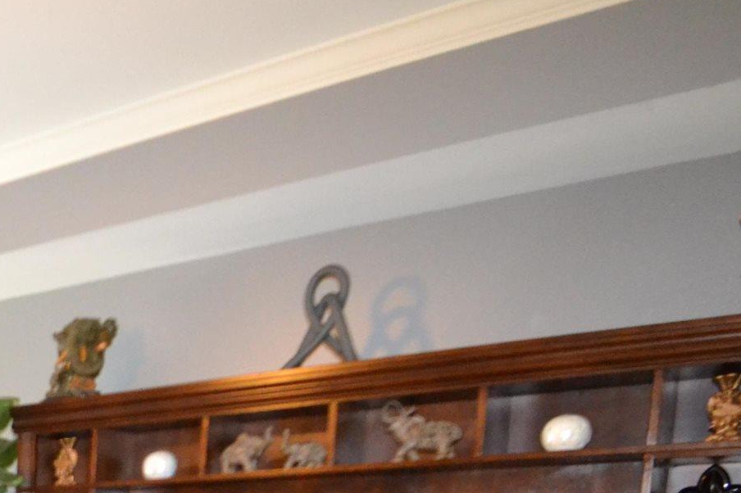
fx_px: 1049
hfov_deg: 29.5
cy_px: 676
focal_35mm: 51
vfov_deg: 22.9
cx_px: -268
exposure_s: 1/60
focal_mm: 10
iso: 2200
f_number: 3.5
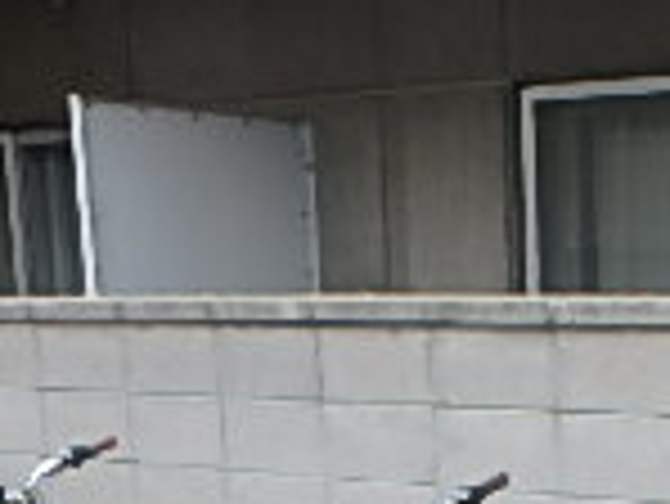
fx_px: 1743
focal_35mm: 90
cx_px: 791
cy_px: 788
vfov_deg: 15.1
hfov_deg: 20.4
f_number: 3.5
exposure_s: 1/60
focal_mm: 3.7
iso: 200
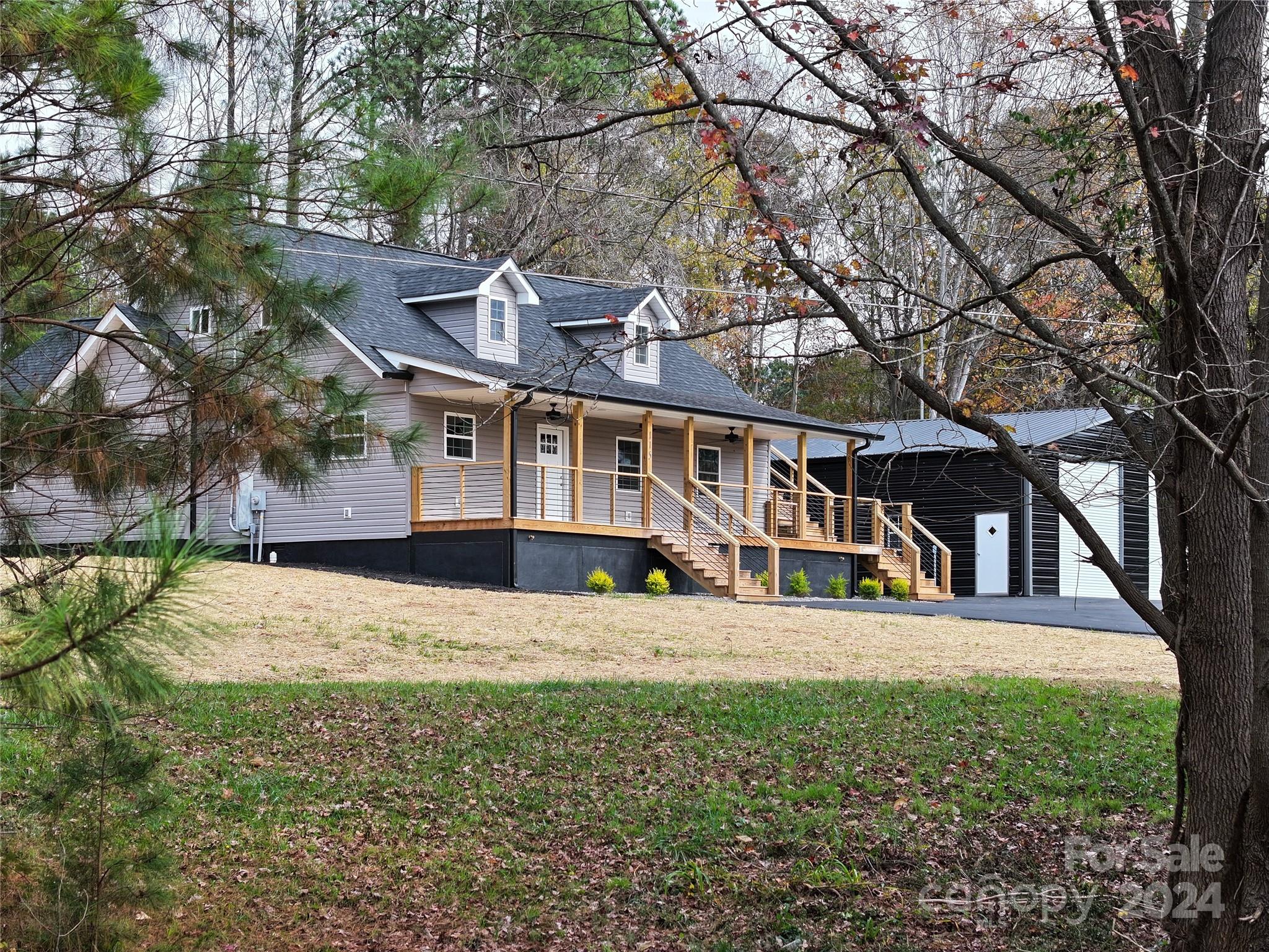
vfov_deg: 21.0
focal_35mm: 70
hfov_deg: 27.8
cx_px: 634
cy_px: 476
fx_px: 2566
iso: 190
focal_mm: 19.35
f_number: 2.8
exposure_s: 1/500
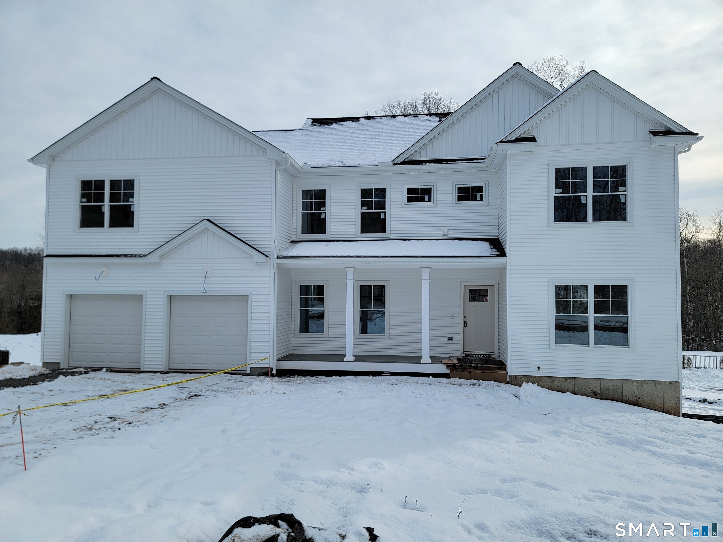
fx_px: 501
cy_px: 271
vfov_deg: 56.8
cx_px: 362
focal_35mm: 24
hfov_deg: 71.6
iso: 16
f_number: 1.8
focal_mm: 6.7
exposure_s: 1/1584
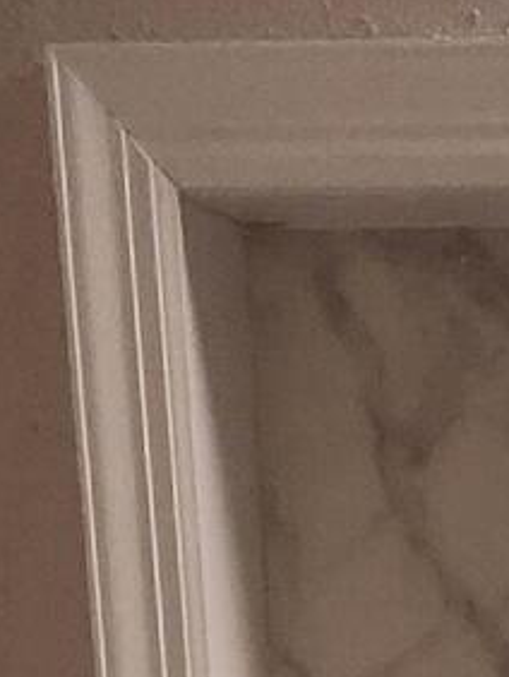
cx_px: 1013
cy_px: 2156
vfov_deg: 9.2
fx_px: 3191
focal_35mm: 163
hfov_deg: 8.6
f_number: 1.8
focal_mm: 5.4
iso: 200
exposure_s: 1/120
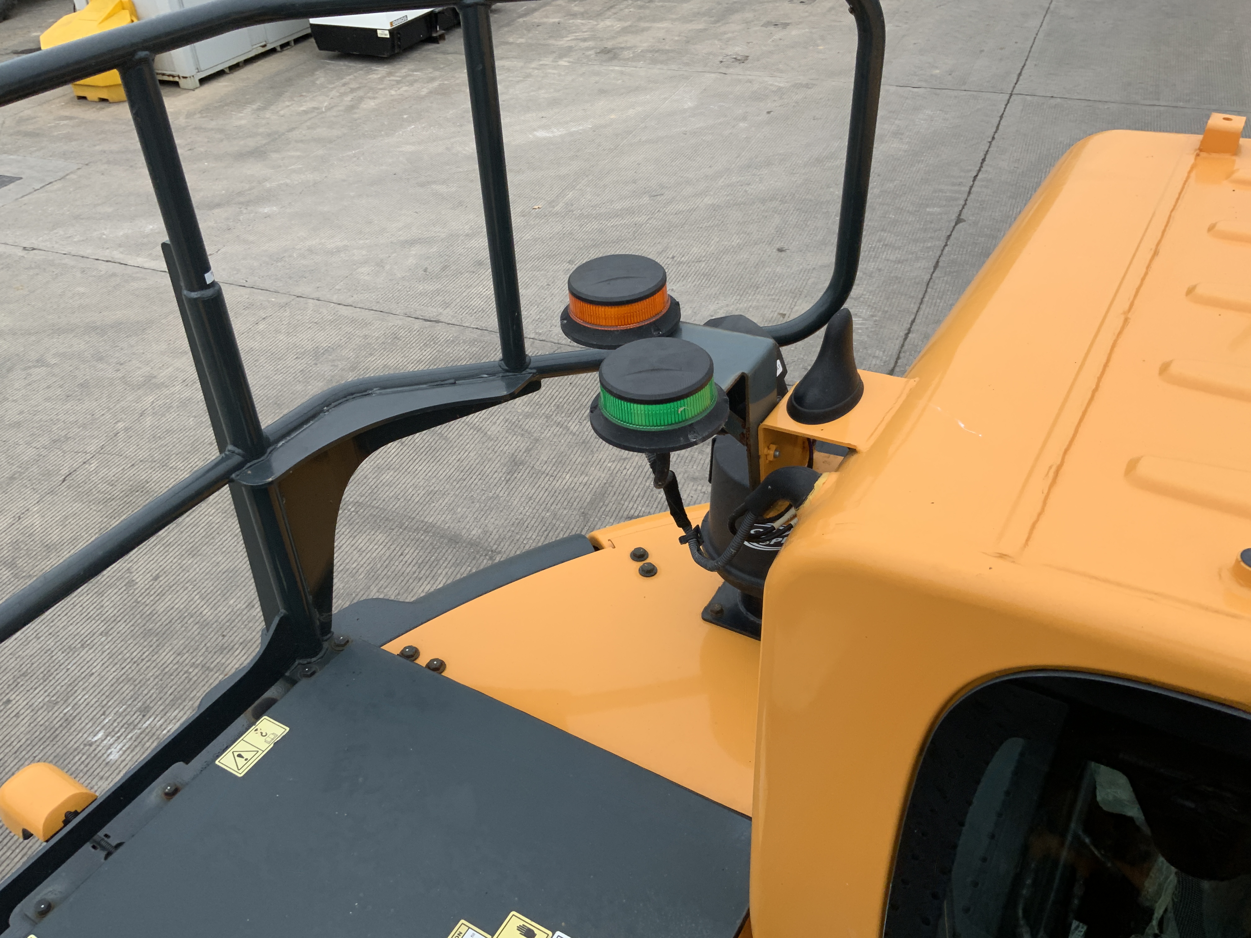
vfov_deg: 48.2
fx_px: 1048
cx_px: 626
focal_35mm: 29
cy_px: 469
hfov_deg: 61.7
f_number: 1.8
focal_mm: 3
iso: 16
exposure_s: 1/294
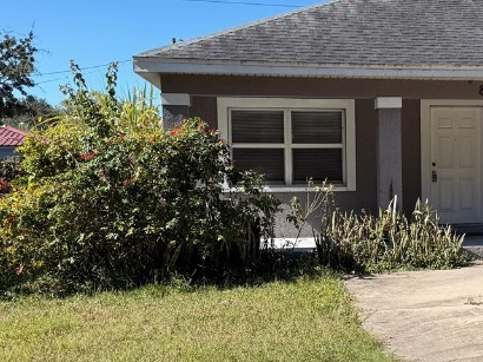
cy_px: 205
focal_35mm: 60
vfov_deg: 24.4
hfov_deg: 30.5
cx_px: 450
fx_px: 837
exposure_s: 1/1949
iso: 80
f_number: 1.78
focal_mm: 6.76
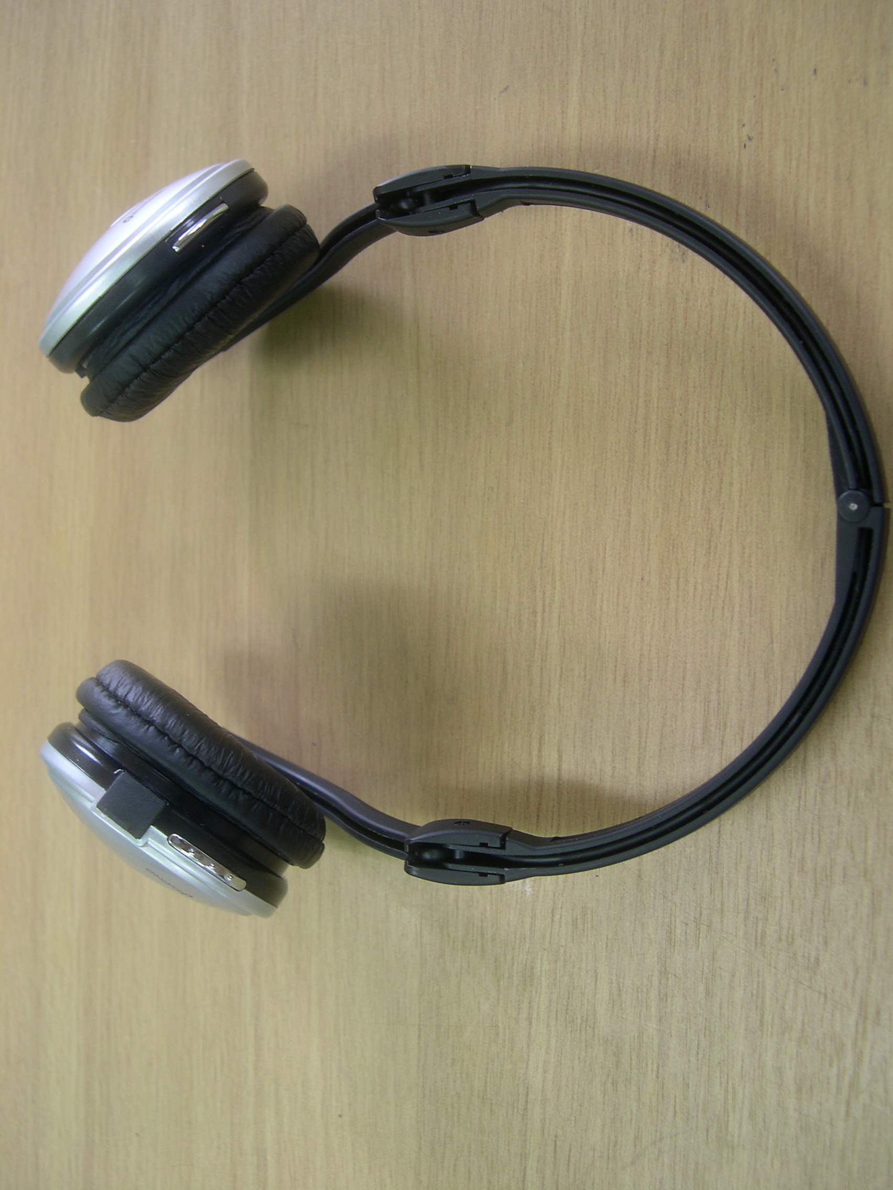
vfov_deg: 49.0
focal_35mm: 38
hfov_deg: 37.7
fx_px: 1307
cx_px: 446
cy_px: 595
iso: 100
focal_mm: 8
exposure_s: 1/18.4
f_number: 2.8
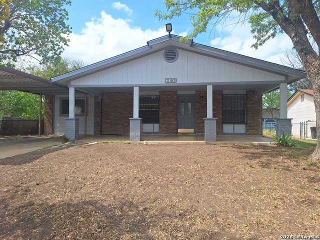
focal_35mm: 23
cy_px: 120
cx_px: 160
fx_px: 213
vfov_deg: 58.9
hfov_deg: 73.9
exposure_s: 1/2198
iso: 40
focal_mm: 5.54
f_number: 1.8
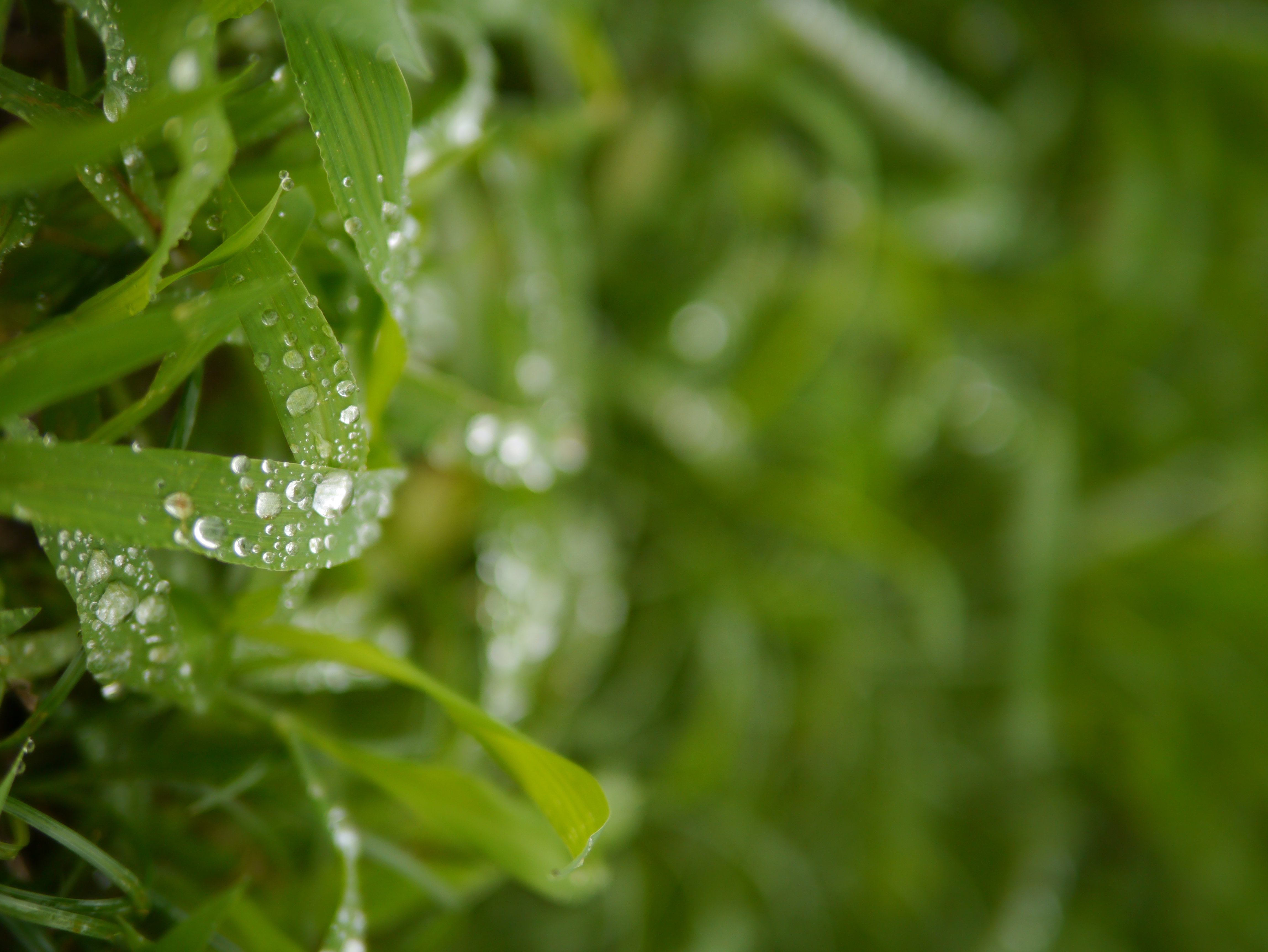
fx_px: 1832
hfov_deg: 38.2
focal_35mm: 50
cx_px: 634
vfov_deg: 29.1
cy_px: 476
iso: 160
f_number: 1.4
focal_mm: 25
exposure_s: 1/500
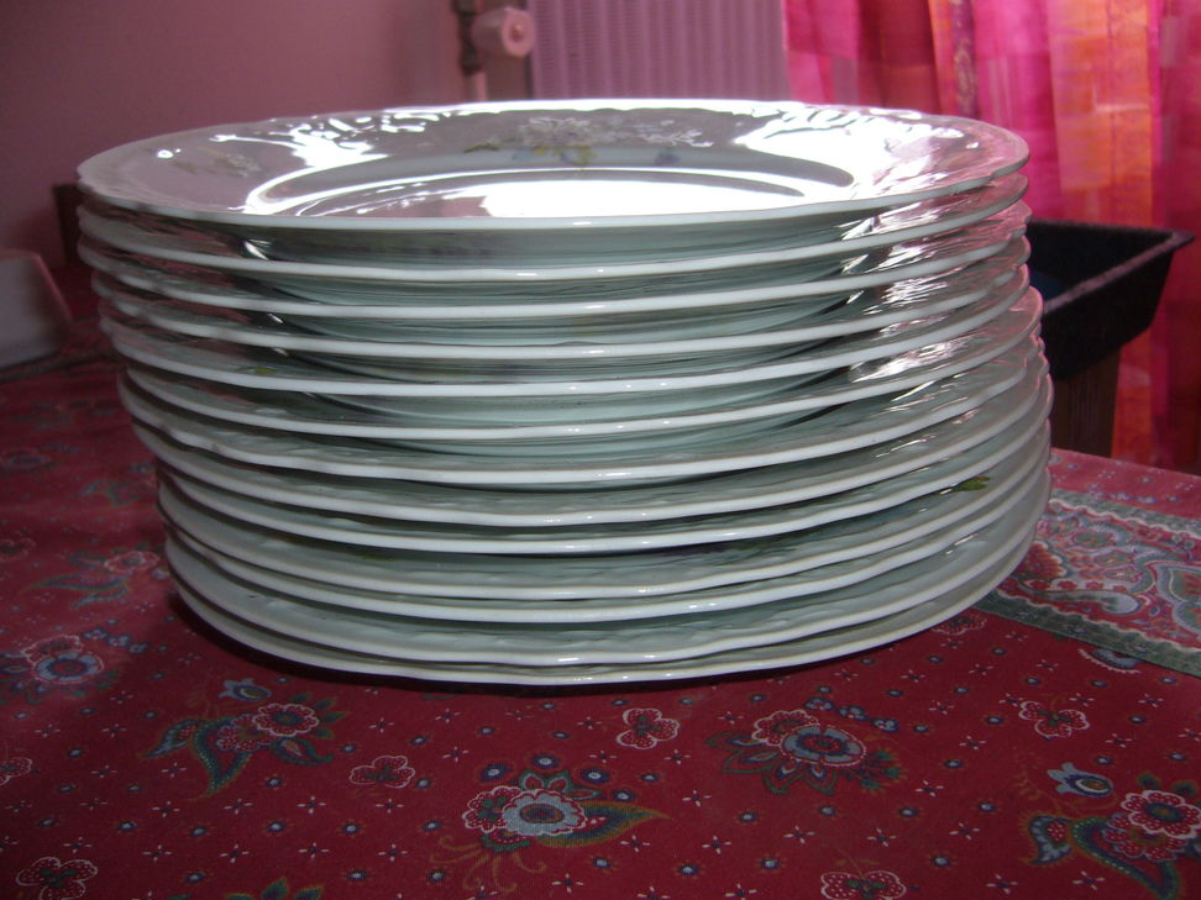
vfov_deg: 39.7
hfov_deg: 51.4
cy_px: 452
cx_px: 598
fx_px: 1249
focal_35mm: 36
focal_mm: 5.8
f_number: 2.8
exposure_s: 1/30
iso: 100
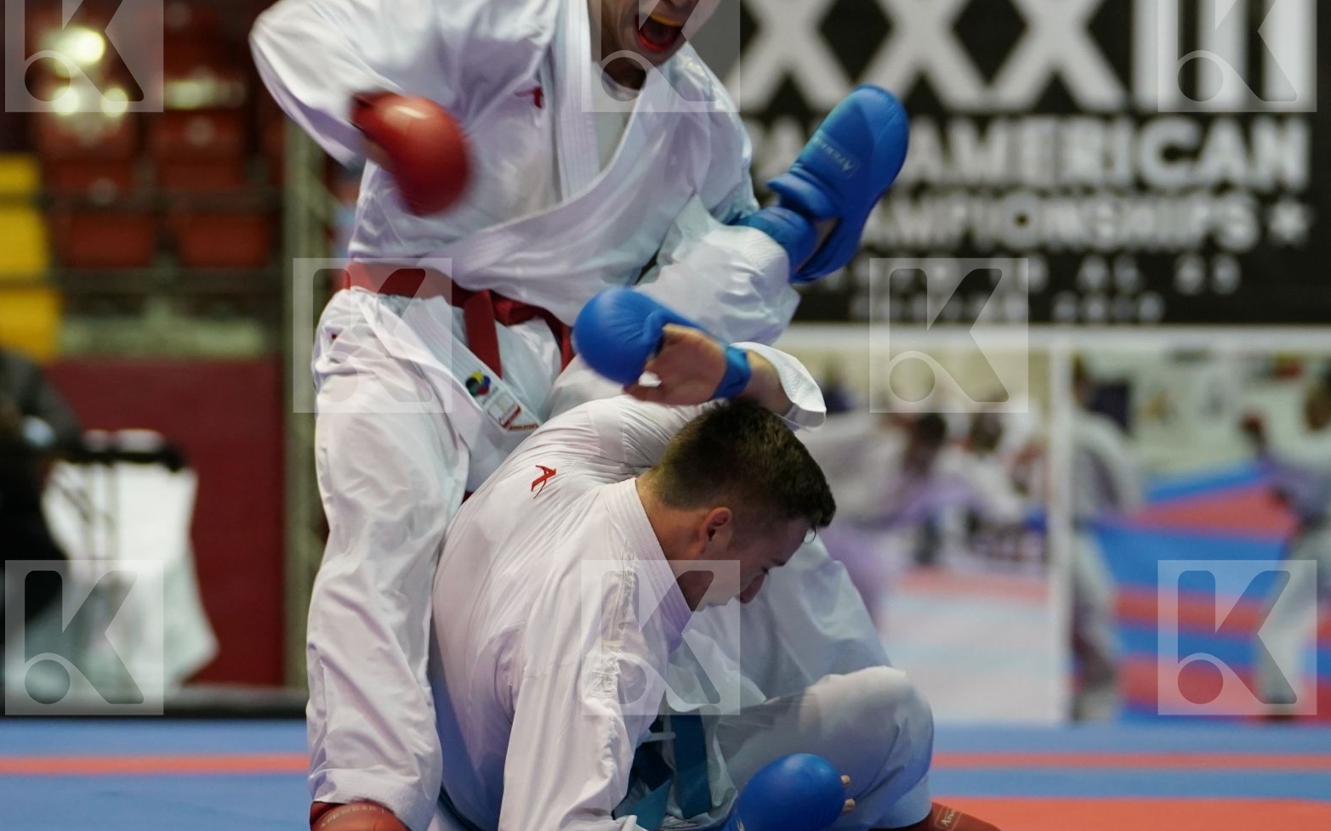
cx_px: 661
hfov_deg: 9.6
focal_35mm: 218
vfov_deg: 6.0
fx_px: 7907
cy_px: 336
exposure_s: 1/250
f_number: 2.8
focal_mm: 124
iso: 2000
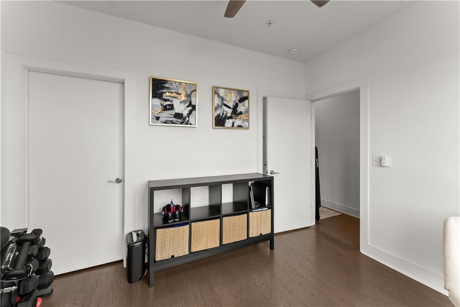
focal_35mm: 14
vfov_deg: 81.2
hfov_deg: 104.2
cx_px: 230
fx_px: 179
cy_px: 154
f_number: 10
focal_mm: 14
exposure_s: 1/8
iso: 640
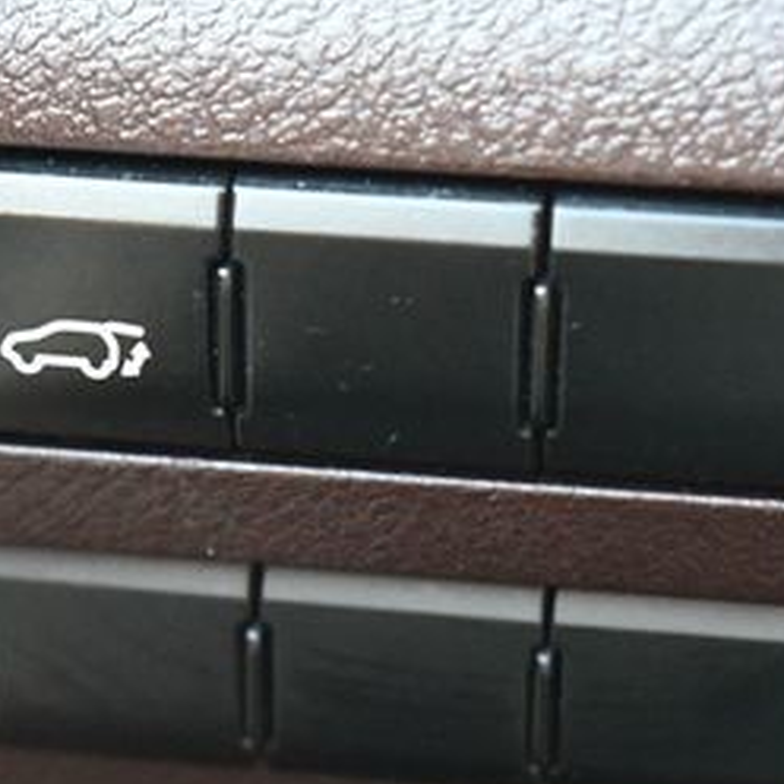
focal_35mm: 158
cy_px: 436
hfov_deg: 11.0
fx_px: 4049
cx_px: 218
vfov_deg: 11.1
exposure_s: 1/60
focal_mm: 48
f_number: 5.3
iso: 8000
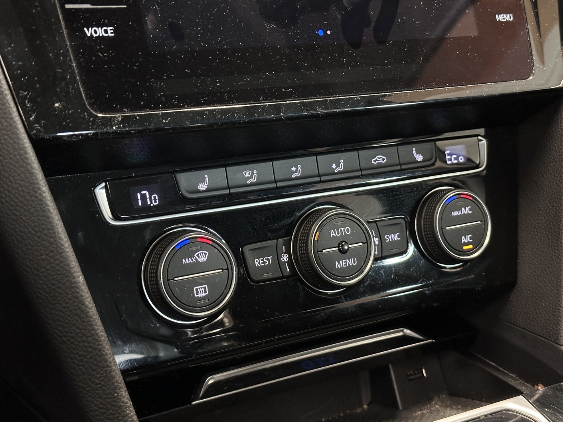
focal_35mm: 49
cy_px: 214
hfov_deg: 38.9
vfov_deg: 29.7
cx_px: 282
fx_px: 797
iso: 500
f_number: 1.78
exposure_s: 1/40
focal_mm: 6.86
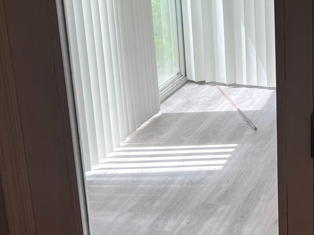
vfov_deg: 19.8
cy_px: 20
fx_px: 662
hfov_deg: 24.5
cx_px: 361
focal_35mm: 73
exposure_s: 1/174
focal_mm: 5.7
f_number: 1.5
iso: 40
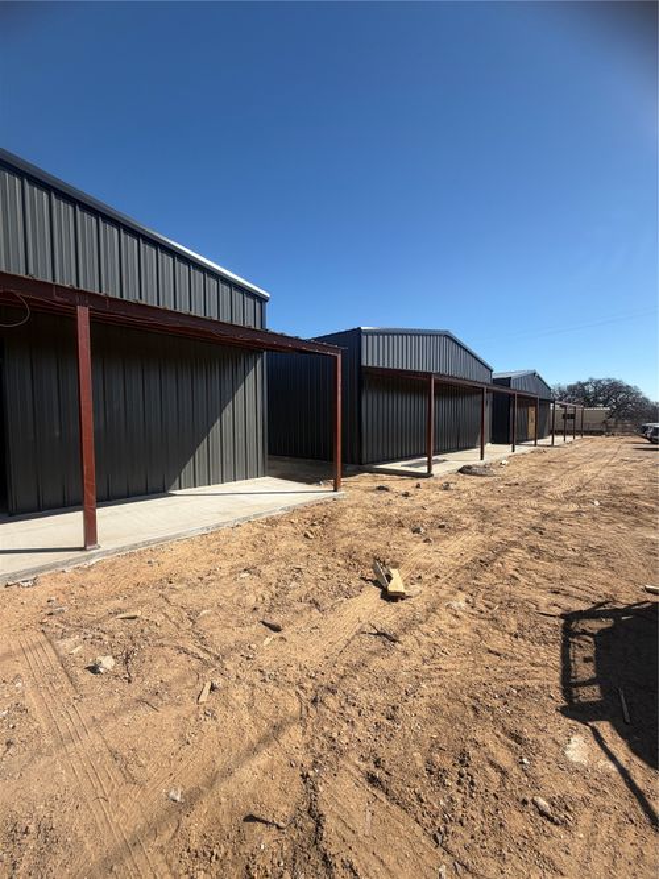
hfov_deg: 85.7
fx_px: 355
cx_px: 330
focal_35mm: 14
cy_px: 440
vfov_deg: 102.1
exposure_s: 1/770
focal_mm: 2.22
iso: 20
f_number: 2.2
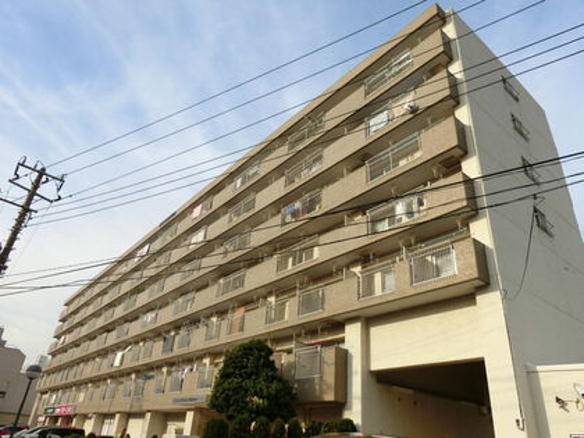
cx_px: 292
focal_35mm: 25
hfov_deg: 69.4
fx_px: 422
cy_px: 219
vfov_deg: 54.9
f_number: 3.5
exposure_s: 1/640
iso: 80
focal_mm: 4.5
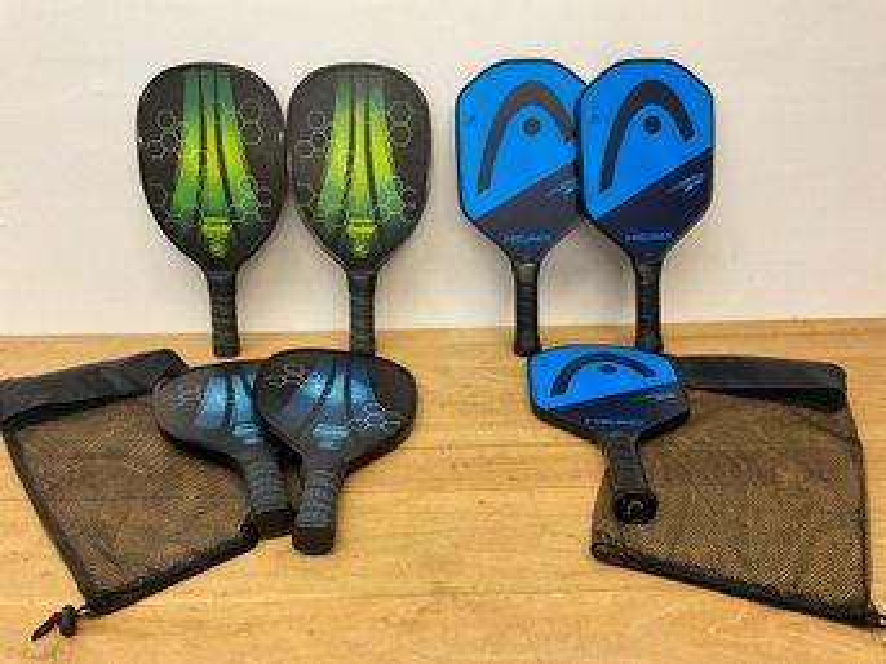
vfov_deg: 48.2
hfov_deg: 61.7
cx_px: 443
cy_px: 332
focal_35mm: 29
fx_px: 742
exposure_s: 1/60
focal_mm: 3
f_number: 1.8
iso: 100
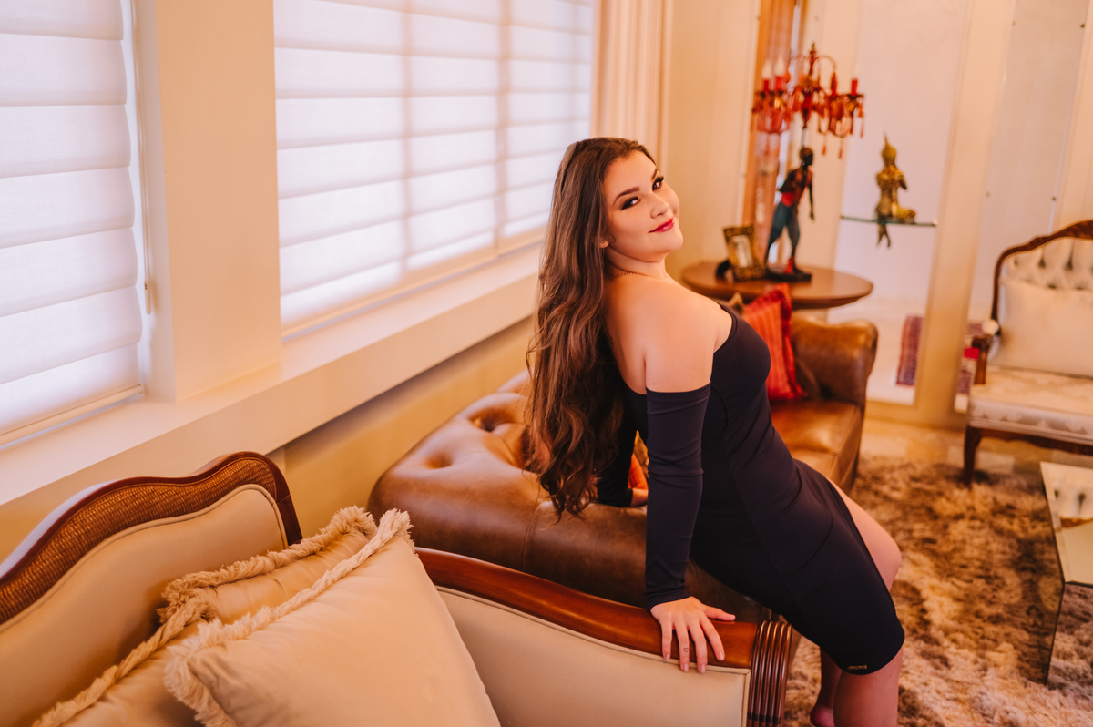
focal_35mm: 35
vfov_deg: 37.8
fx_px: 1062
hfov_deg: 54.5
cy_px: 364
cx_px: 546
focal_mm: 35
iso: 800
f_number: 2
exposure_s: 1/160
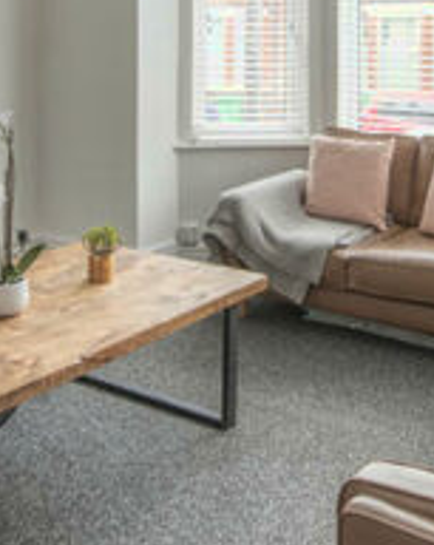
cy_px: 50
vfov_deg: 36.3
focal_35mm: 48
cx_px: 235
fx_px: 773
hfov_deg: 31.4
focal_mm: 14
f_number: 11
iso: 200
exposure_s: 1.3
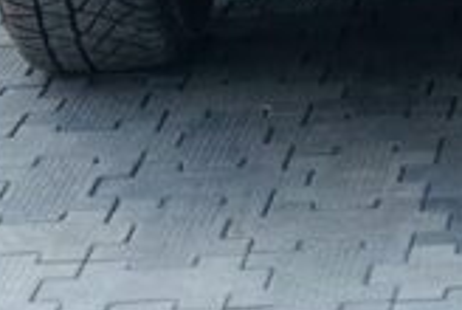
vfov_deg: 4.2
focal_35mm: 311
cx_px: 634
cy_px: -851
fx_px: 3998
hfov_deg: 6.5
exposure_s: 1/1565
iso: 64
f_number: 1.78
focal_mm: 6.86
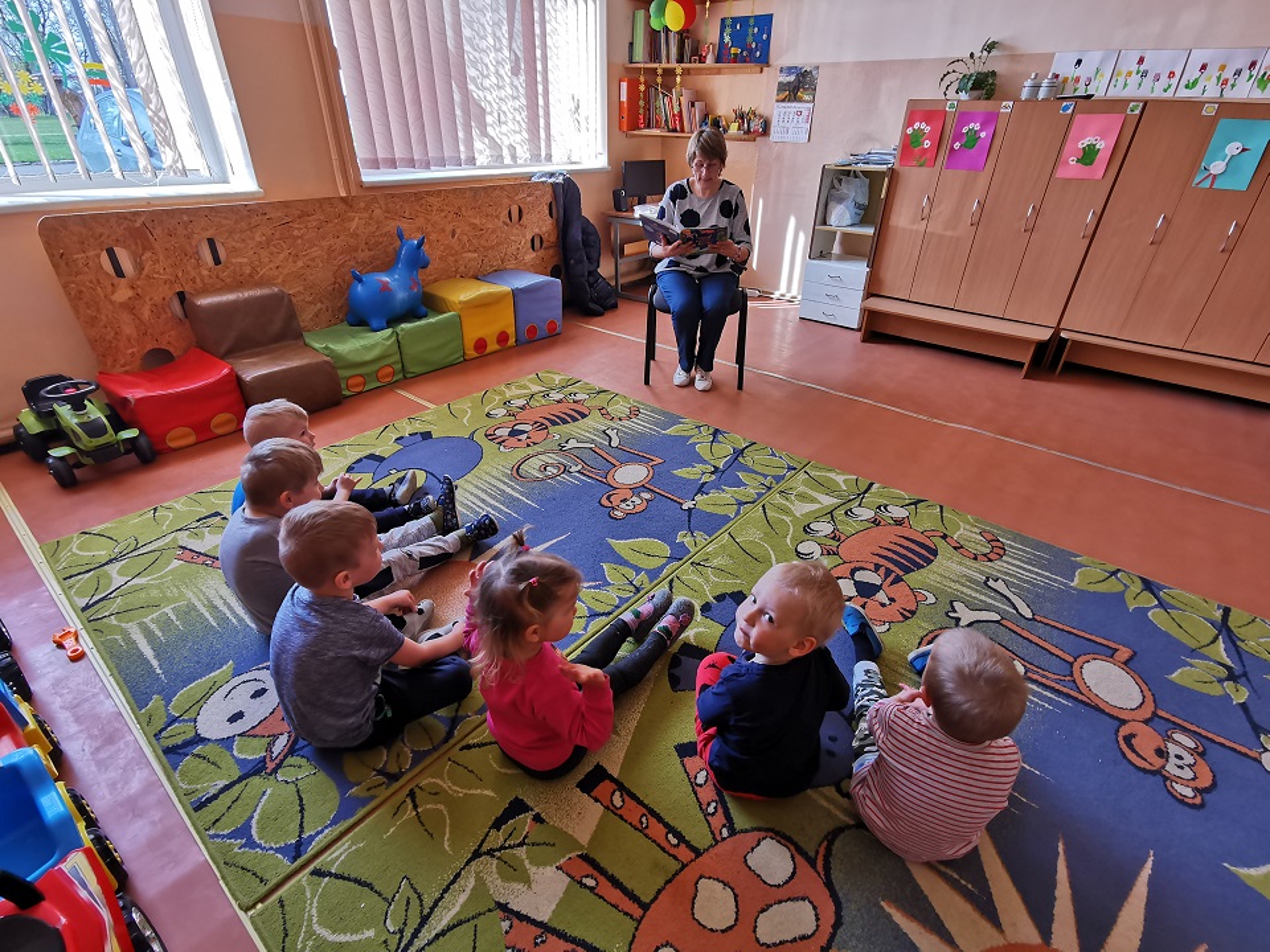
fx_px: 624
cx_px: 635
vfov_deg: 74.7
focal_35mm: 17
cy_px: 476
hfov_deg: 91.0
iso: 80
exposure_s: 1/100
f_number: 2.2
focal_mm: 2.26
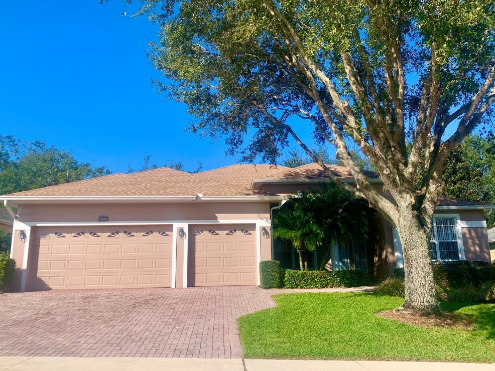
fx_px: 386
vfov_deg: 51.4
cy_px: 187
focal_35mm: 27
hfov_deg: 65.3
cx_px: 252
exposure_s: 1/2160
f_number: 1.8
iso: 25
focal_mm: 4.25
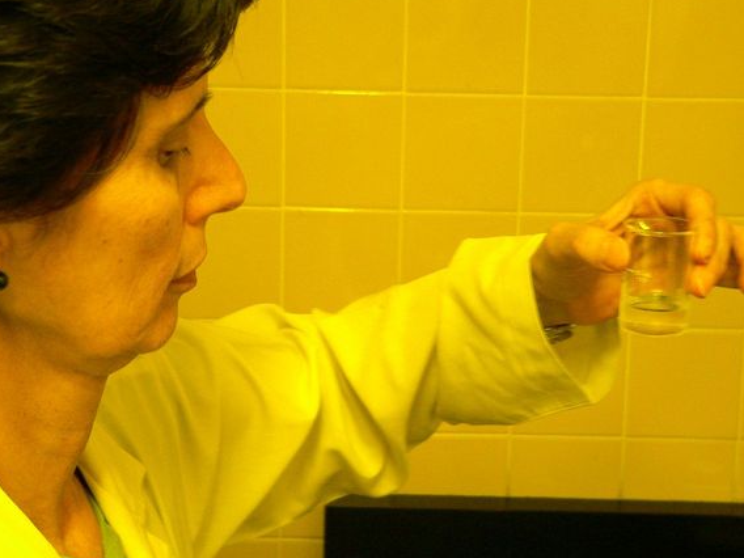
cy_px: 254
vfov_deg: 20.7
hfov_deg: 27.4
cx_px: 411
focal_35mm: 71
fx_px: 1526
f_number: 2.8
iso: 200
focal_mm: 10.5
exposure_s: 1/8
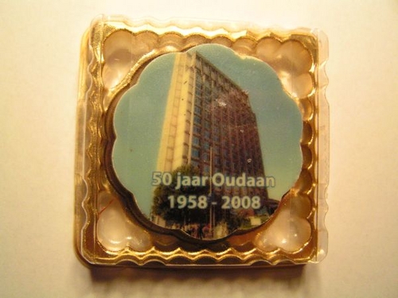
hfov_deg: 49.0
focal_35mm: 38
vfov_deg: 37.7
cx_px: 199
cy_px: 149
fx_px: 437
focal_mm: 6.3
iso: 200
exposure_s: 1/30
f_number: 2.8
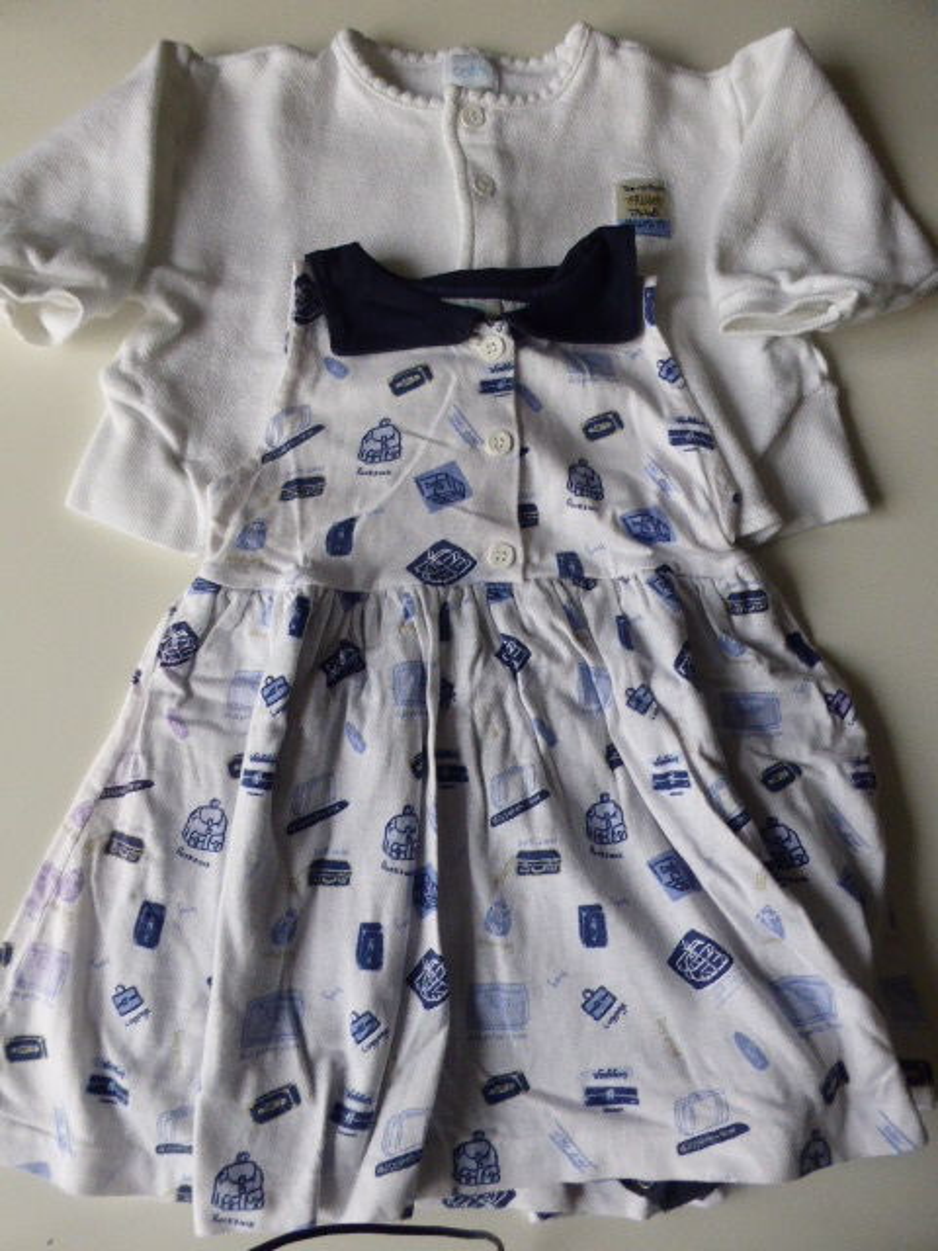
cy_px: 626
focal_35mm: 25
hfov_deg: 54.9
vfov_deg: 69.4
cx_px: 469
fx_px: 903
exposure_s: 1/60
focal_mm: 4.3
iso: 250
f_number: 3.3
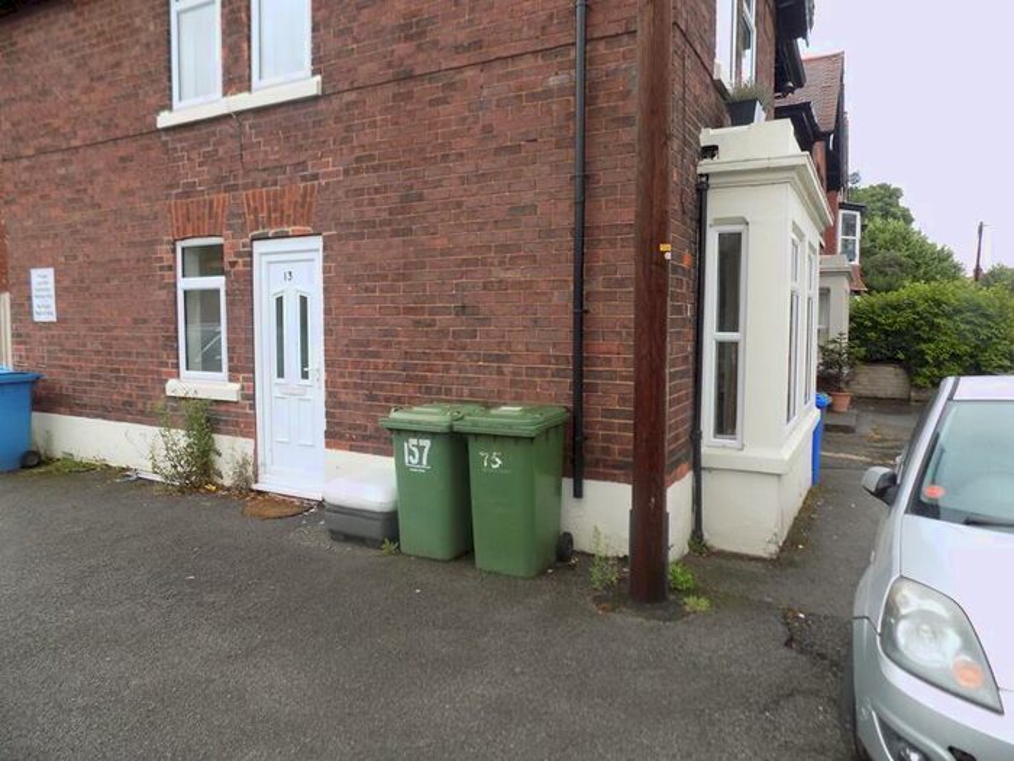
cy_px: 380
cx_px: 507
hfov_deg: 73.9
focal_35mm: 23
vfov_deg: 58.9
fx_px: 674
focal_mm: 4
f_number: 3.1
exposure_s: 1/320
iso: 80
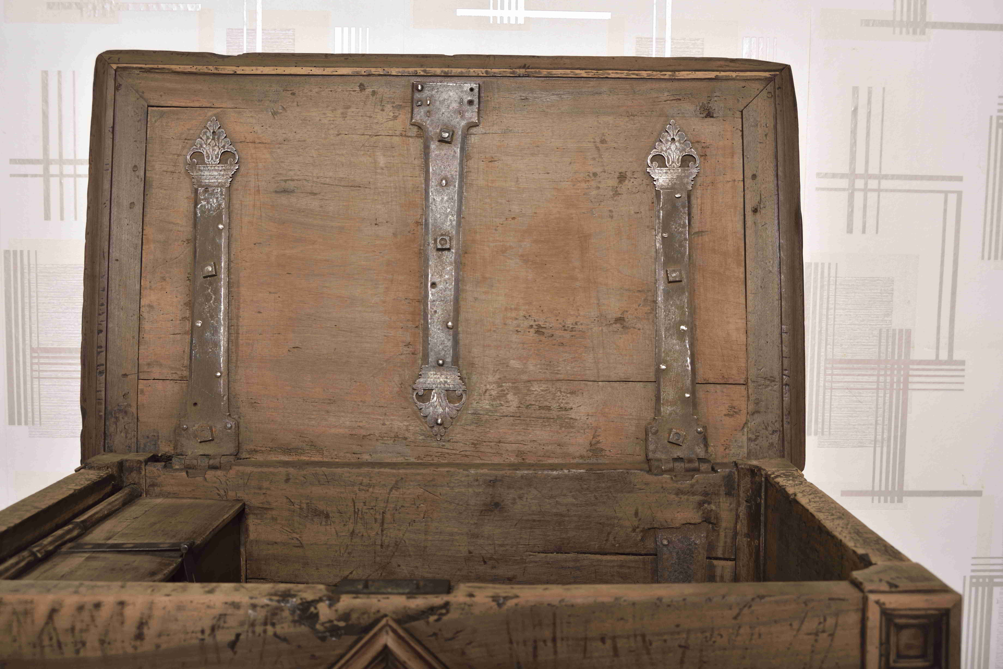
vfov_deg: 35.1
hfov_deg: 50.7
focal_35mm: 38
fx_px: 1059
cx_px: 502
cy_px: 334
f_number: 8
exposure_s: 1/125
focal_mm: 38
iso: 400
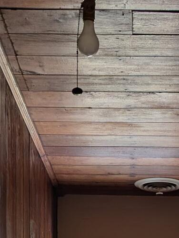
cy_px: 426
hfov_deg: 15.3
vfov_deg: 16.9
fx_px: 661
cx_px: 137
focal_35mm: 96
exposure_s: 1/106
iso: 100
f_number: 1.68
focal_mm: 6.9
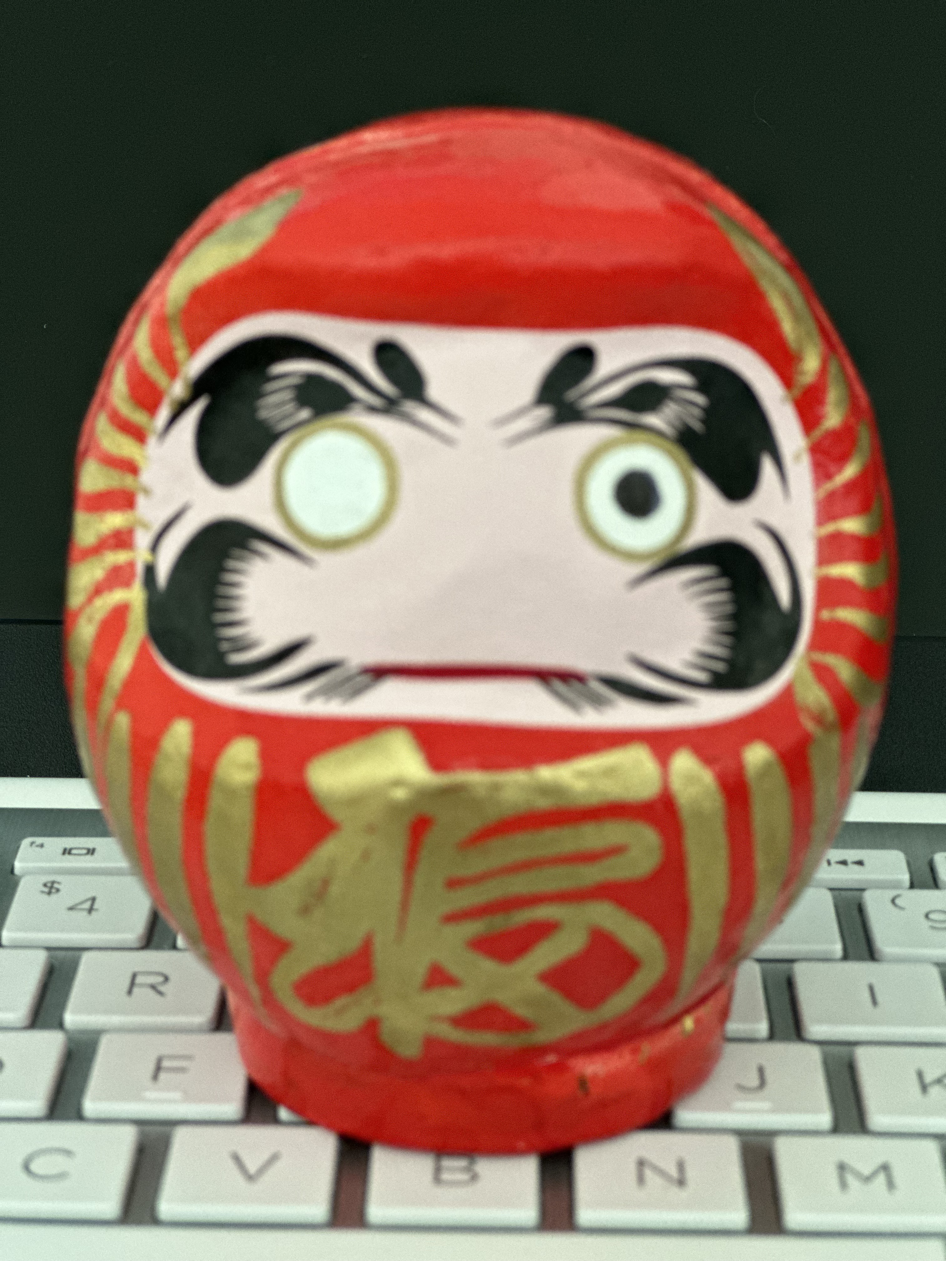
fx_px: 2806
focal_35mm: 77
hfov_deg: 19.1
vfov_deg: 25.3
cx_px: 473
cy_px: 630
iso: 400
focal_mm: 9
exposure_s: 1/37
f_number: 2.8
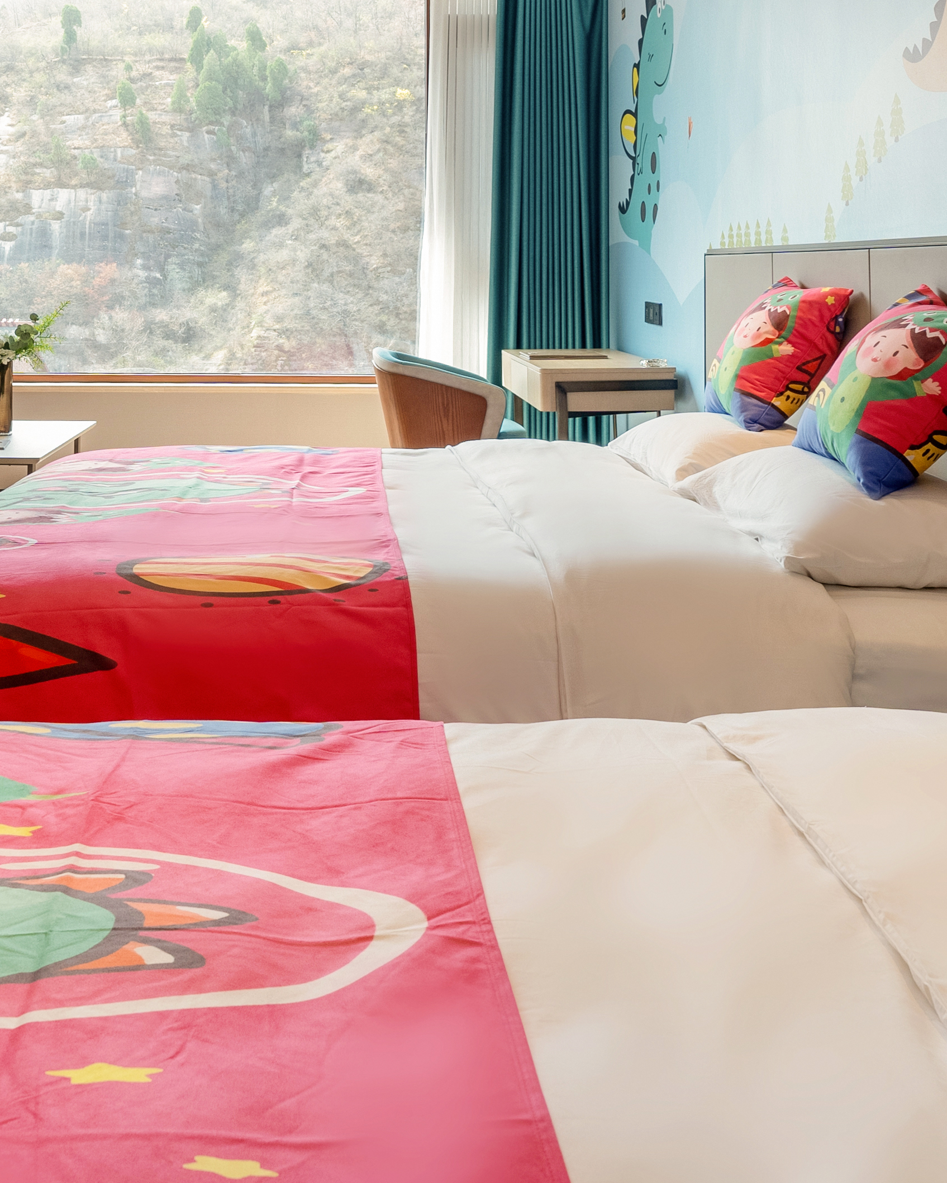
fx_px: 1296
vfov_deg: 47.8
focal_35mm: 37
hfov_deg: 39.7
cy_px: 340
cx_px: 328
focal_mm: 14
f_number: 7.1
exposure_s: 1/250
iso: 400
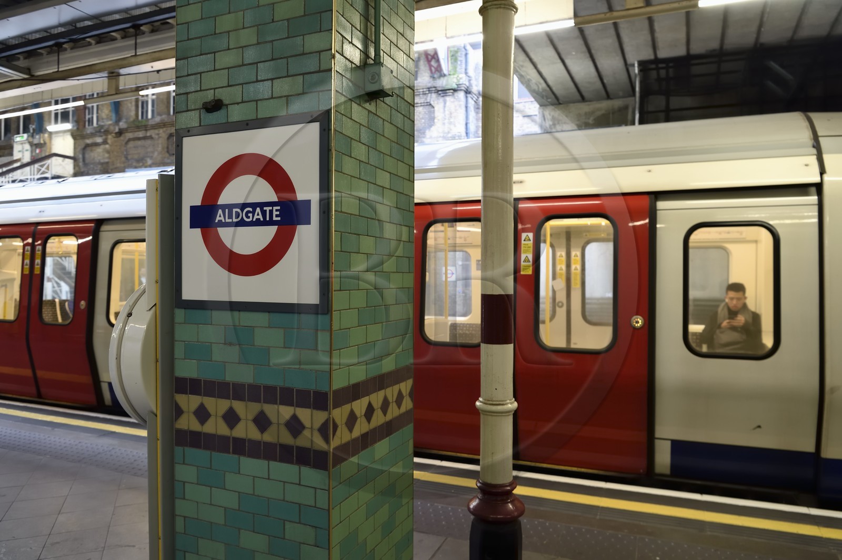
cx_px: 421
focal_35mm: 26
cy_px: 280
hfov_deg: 69.4
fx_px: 608
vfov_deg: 49.5
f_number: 4.5
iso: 400
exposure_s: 1/20
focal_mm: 26
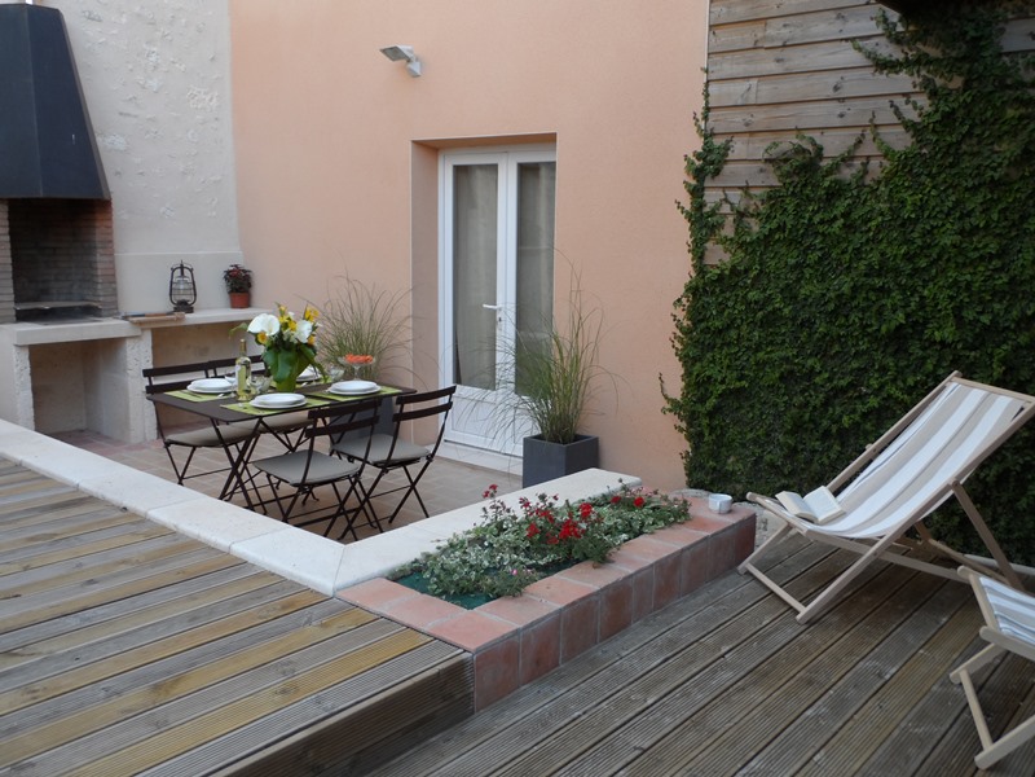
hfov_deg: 56.8
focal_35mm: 32
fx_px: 957
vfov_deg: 44.2
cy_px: 388
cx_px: 518
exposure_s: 1/45
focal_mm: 5.3
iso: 80
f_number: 3.4
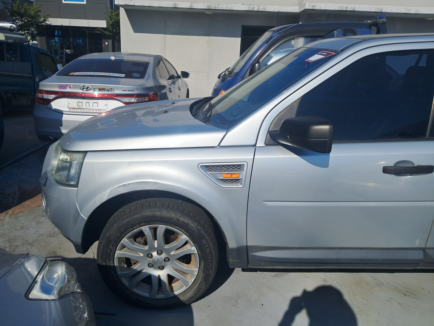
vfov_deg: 51.4
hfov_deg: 65.3
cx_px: 217
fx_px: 339
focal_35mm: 27
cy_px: 163
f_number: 1.8
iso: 50
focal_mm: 4
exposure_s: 1/2410
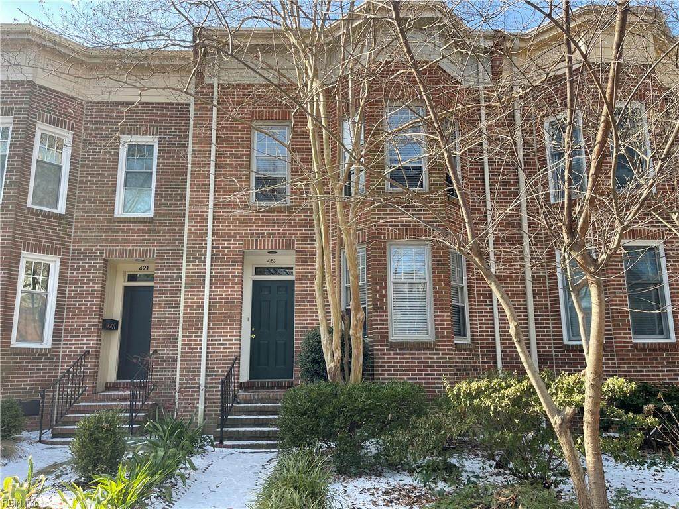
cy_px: 254
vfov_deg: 54.9
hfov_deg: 69.4
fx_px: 490
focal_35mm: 25
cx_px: 340
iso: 32
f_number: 1.6
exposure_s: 1/376
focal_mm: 5.1
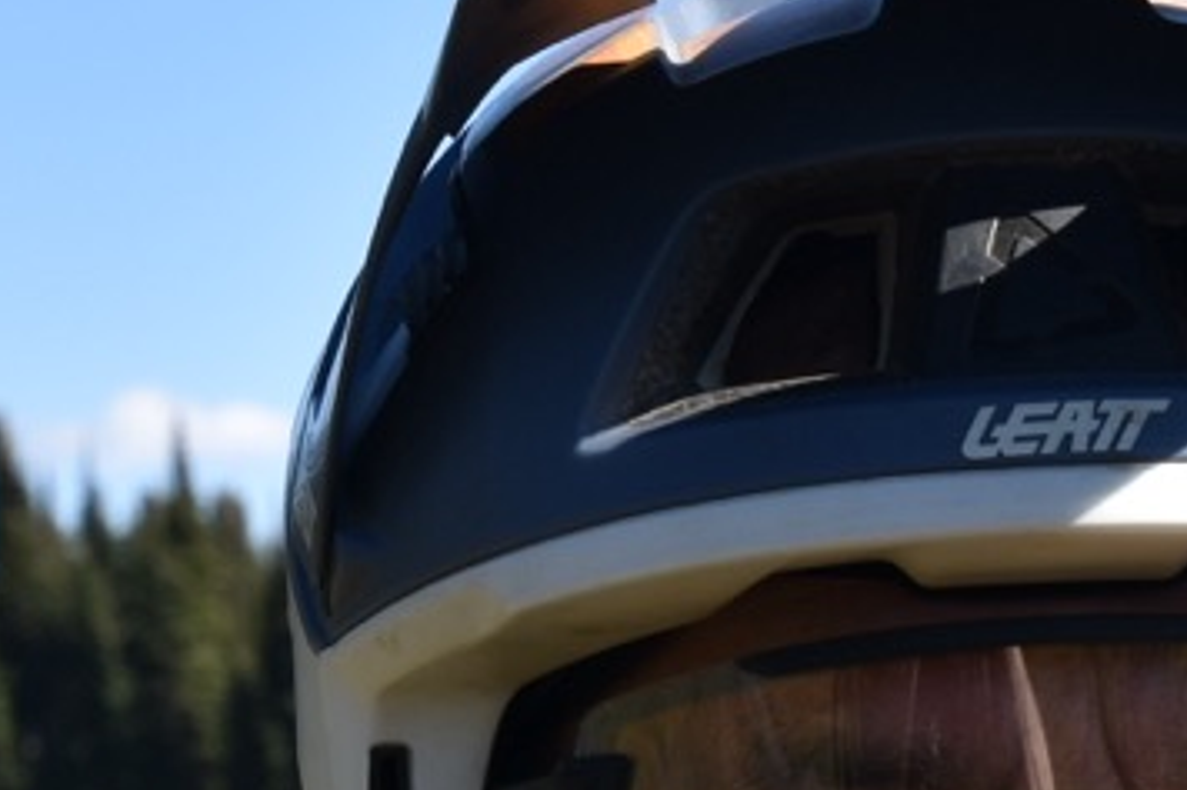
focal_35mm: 189
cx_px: 840
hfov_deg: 10.9
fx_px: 6222
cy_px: 758
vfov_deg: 7.2
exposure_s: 1/320
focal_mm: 35
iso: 200
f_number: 9
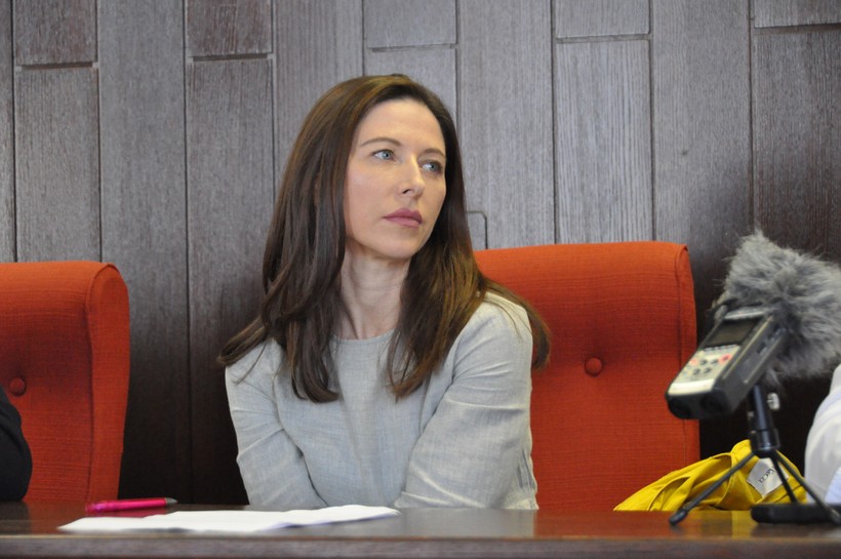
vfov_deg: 13.0
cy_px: 280
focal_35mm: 105
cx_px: 420
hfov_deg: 19.5
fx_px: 2450
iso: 3200
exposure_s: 1/80
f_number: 5
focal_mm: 70
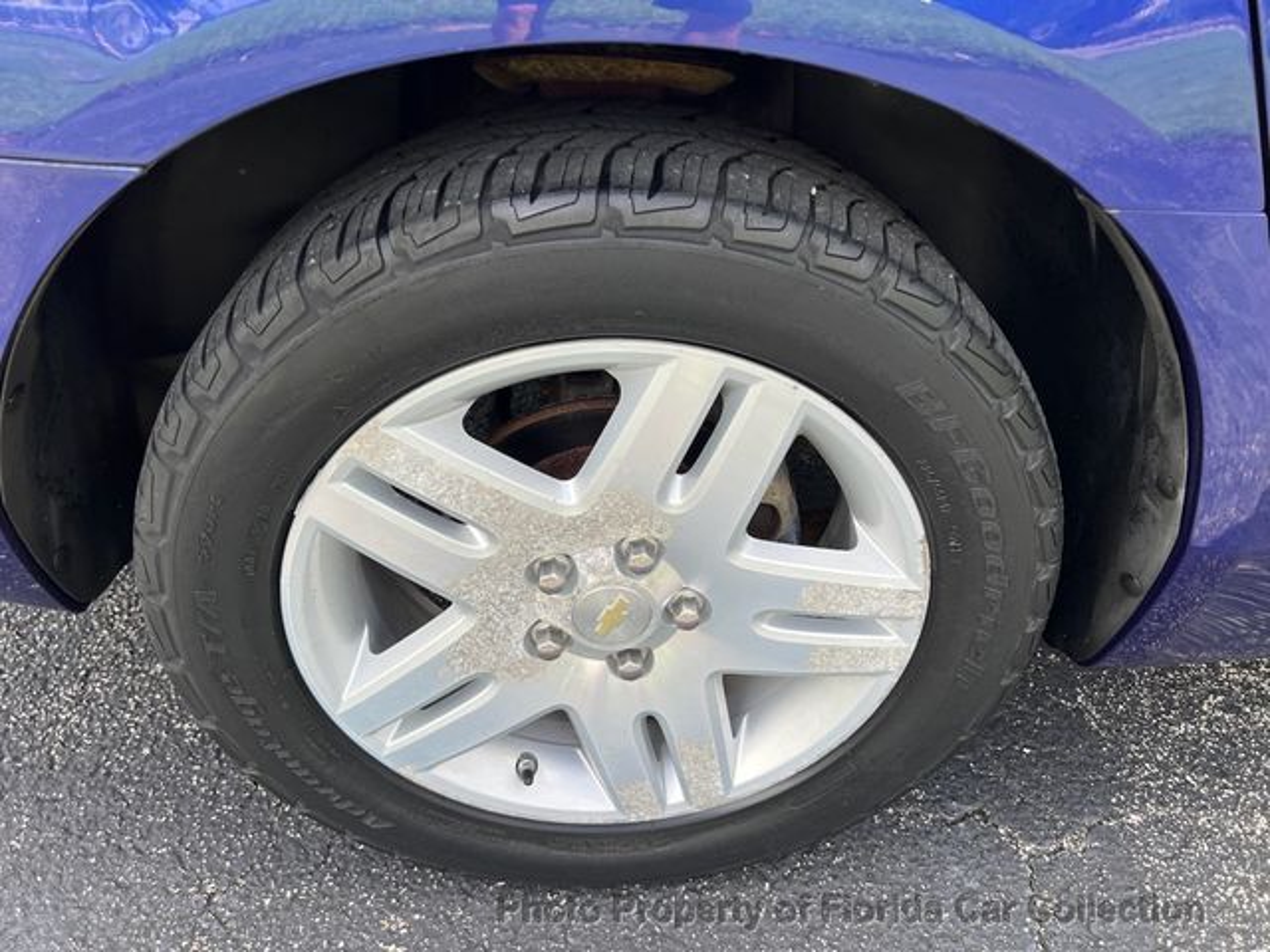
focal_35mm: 26
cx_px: 635
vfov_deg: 53.1
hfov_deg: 67.3
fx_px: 954
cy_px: 476
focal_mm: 5.7
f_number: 1.5
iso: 50
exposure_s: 1/728
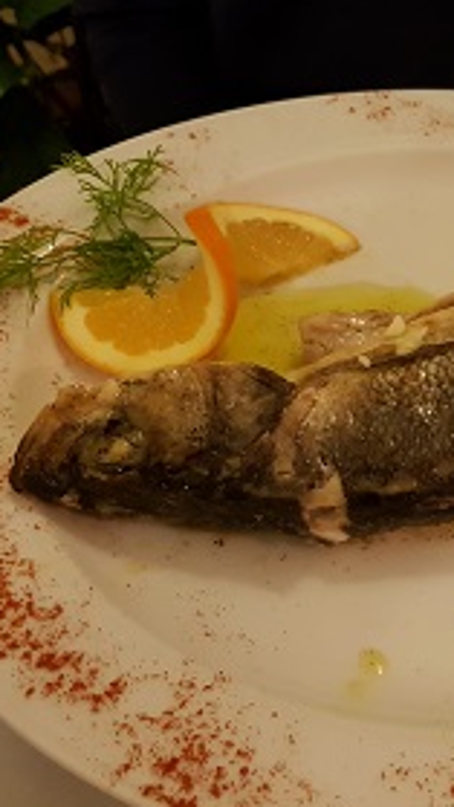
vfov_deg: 49.4
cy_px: 421
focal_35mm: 41
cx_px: 480
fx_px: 877
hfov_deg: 27.0
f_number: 1.7
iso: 250
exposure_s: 1/10
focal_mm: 4.2
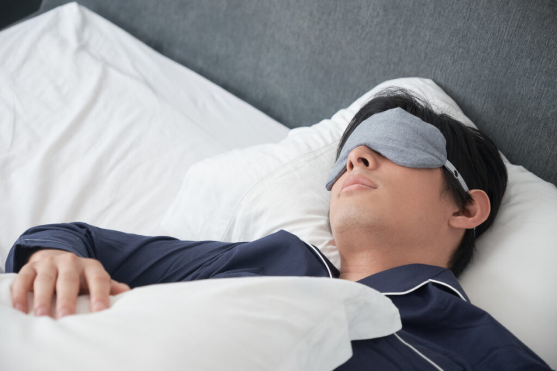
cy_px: 186
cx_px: 278
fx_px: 1161
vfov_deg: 18.2
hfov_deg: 27.0
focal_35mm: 75
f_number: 2.8
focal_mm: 50
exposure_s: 1/125
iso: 400
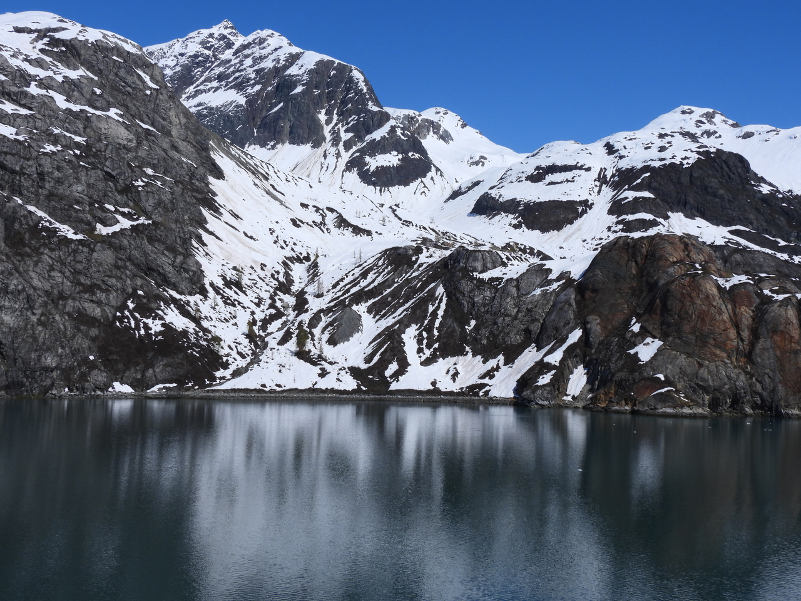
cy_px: 300
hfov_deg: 46.8
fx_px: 926
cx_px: 400
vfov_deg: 36.0
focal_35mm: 40
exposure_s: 1/1600
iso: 100
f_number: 5
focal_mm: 7.1
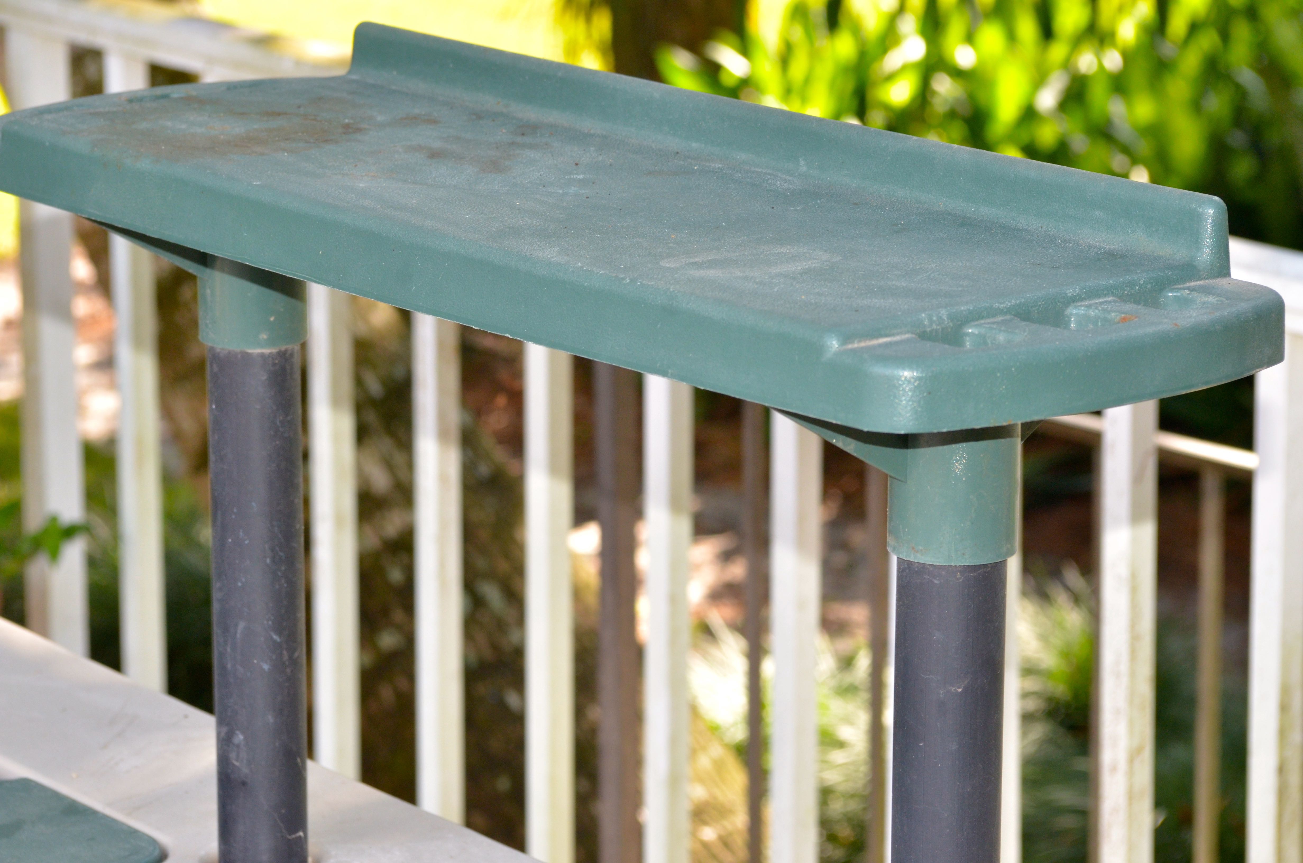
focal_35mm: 128
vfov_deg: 10.7
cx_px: 652
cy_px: 432
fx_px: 4605
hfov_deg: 16.1
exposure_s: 1/125
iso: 800
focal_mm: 85
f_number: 9
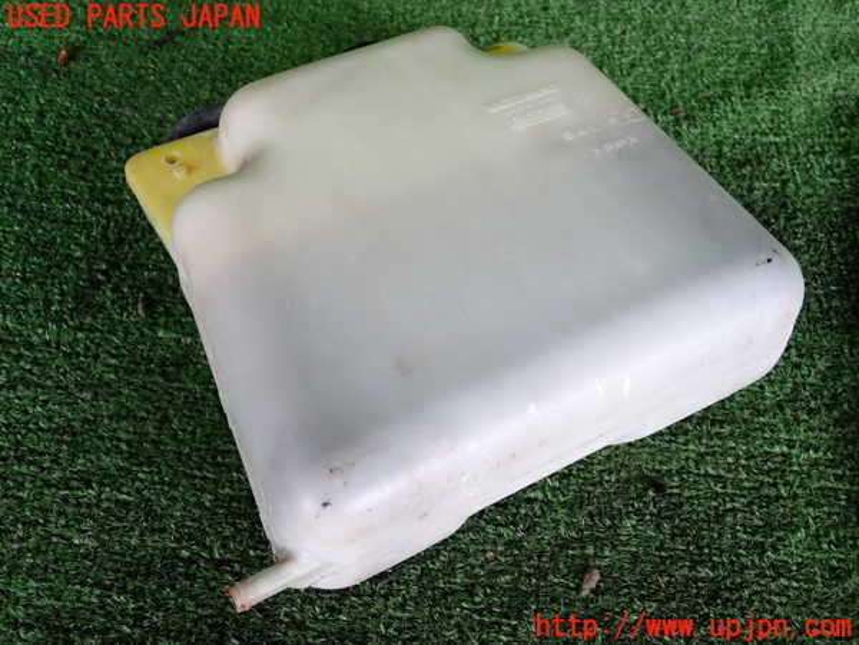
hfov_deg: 42.9
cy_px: 322
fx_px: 1092
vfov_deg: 32.9
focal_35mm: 44
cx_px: 430
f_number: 2.9
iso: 500
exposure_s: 1/125
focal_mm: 7.84
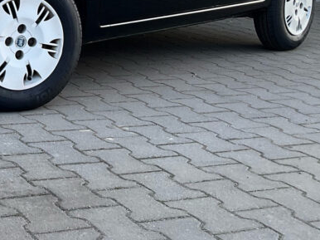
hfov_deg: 23.2
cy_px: -12
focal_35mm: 77
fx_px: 711
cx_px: -67
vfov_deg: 18.5
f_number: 1.8
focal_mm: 3
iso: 25
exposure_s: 1/120
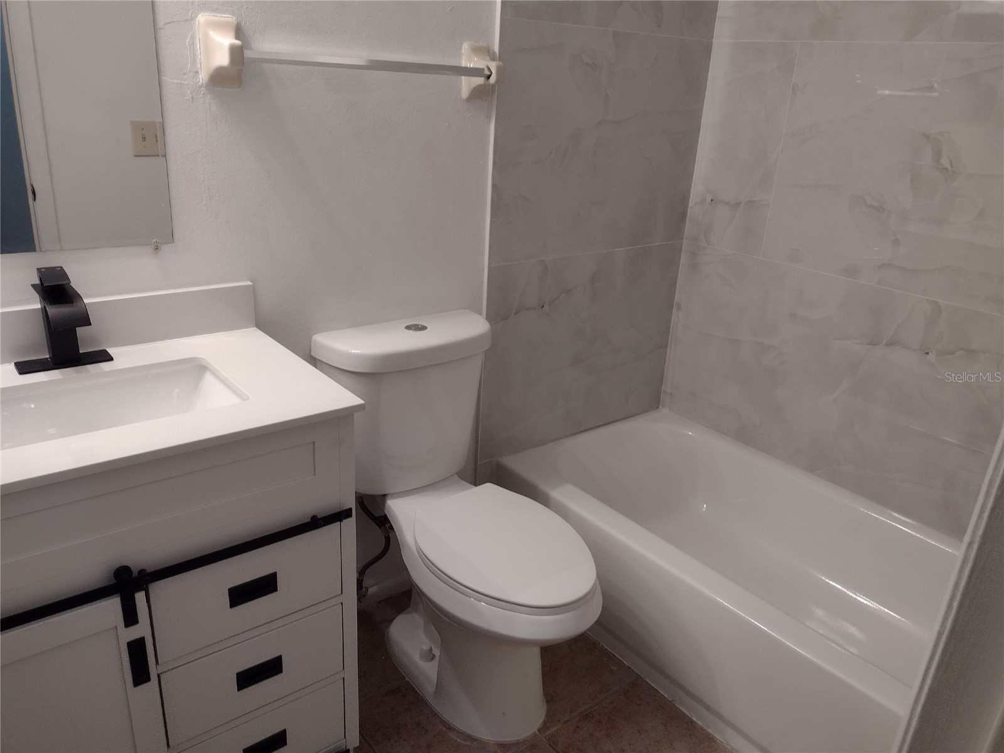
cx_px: 502
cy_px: 376
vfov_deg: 51.4
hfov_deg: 65.3
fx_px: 783
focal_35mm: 27
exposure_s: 1/60
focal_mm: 4.71
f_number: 1.7
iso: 172
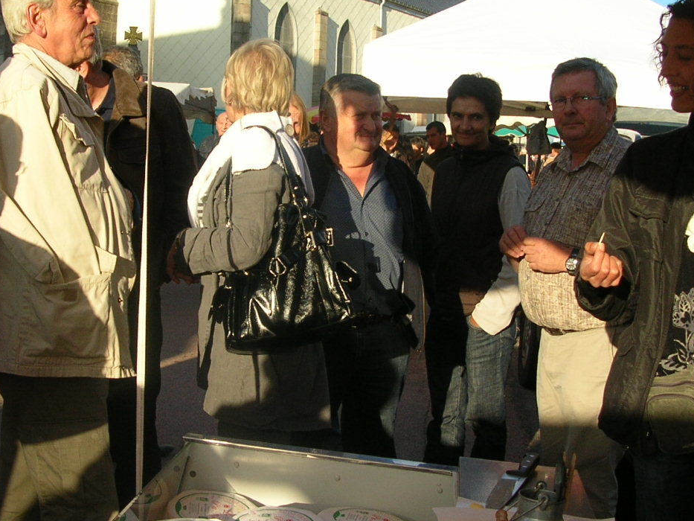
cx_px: 318
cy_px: 283
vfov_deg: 24.4
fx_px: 1203
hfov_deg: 32.2
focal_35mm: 60
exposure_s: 1/457
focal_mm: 5.8
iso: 50
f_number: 2.8
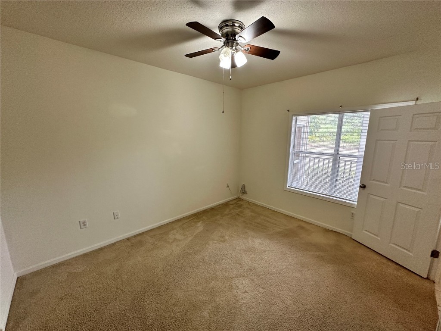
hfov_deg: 102.1
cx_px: 220
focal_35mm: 14
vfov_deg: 85.7
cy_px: 166
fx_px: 178
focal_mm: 2.22
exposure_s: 1/120
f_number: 2.2
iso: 250
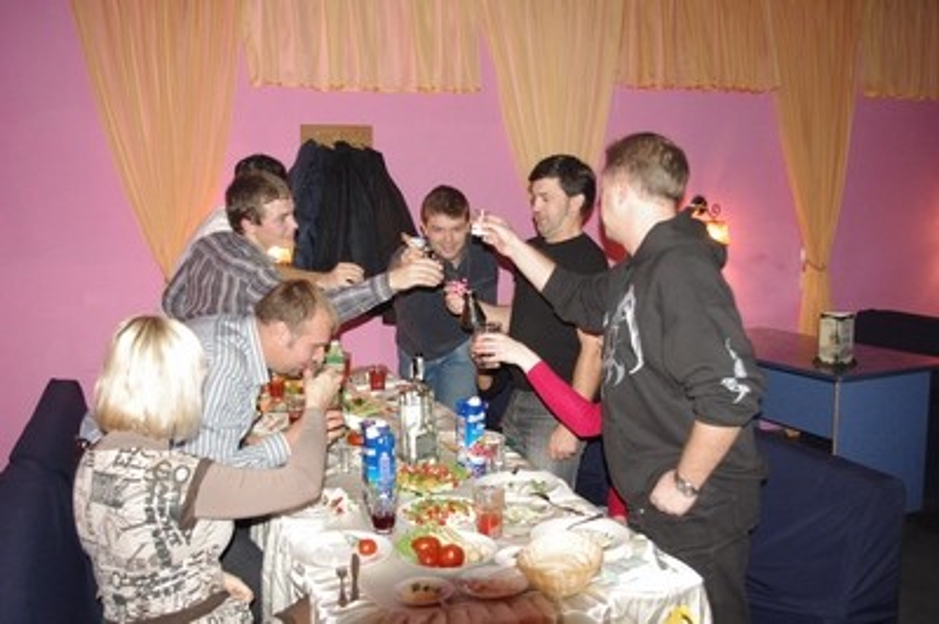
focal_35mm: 34
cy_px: 312
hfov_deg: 55.8
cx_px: 470
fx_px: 886
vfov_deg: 38.8
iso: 800
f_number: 4
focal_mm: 23.13
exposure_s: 1/20
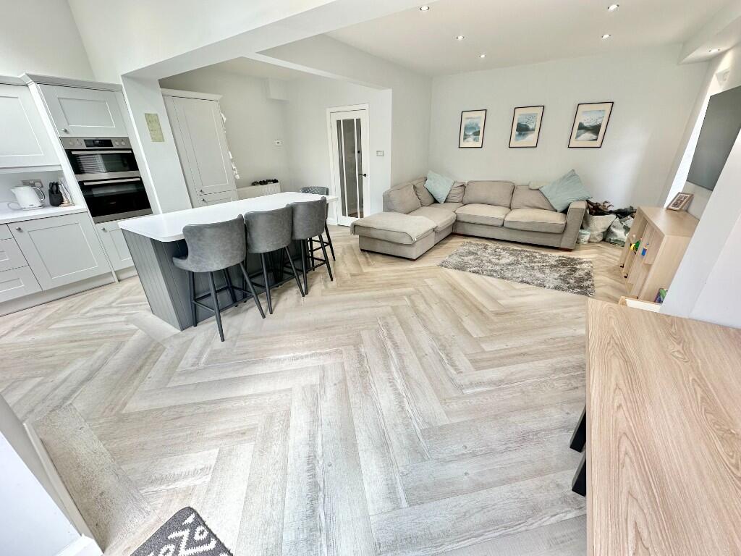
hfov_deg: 102.1
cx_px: 370
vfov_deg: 85.7
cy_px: 278
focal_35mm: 14
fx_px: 300
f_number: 2.2
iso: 100
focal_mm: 2.22
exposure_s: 1/100
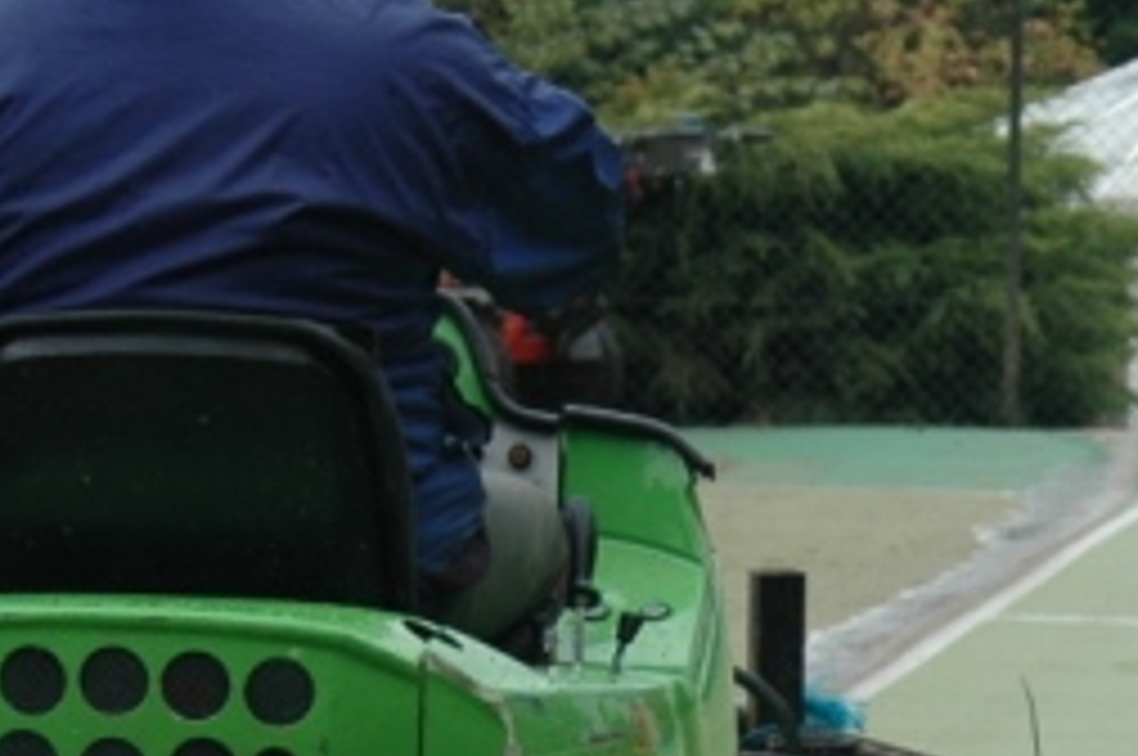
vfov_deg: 4.3
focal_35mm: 316
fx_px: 9976
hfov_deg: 6.5
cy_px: 1109
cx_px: 1259
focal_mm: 52
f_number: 5.6
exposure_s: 1/125
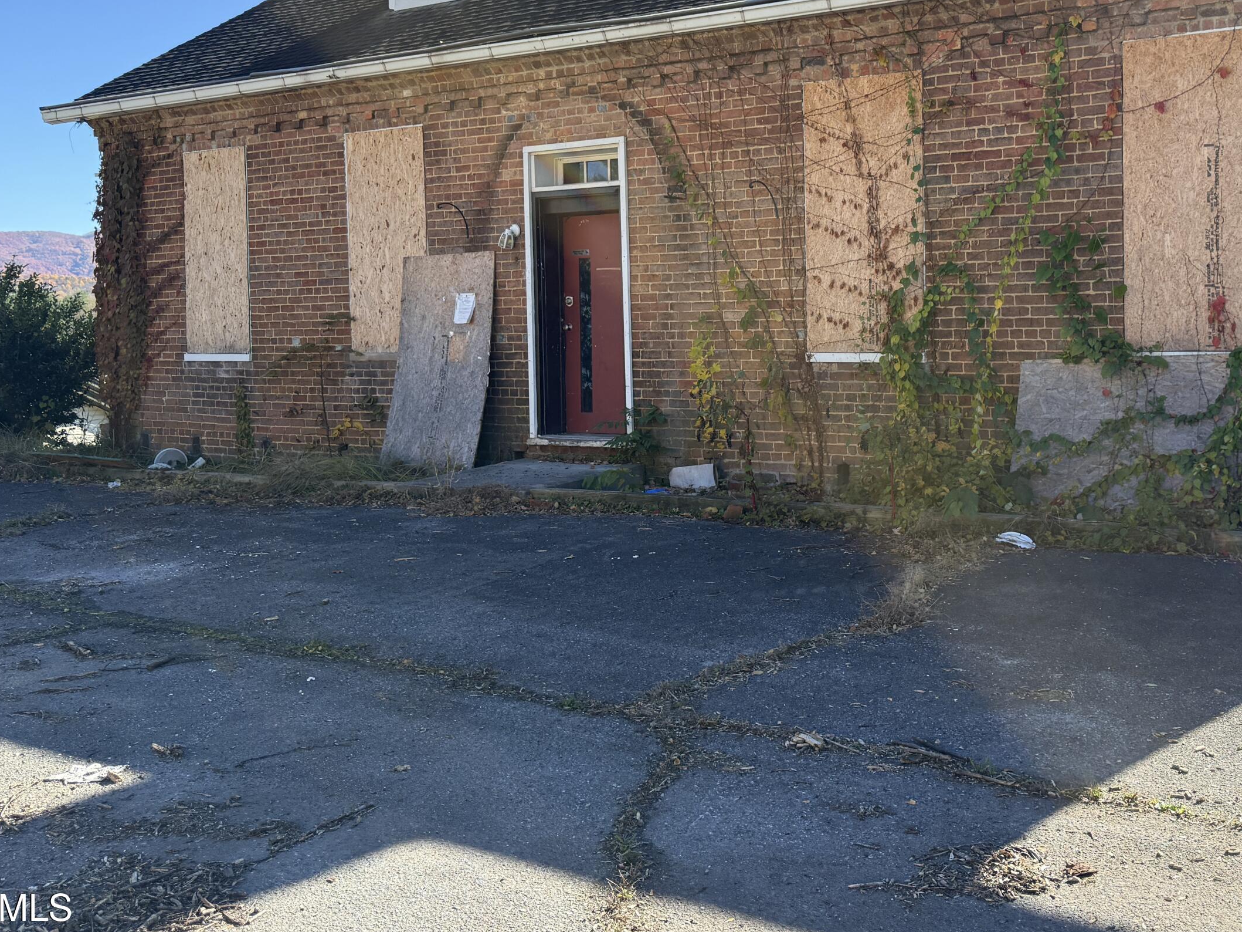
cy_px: 308
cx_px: 790
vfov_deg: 41.2
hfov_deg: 53.3
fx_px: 1220
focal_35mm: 34
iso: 100
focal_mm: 6.76
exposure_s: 1/1949
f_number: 1.78
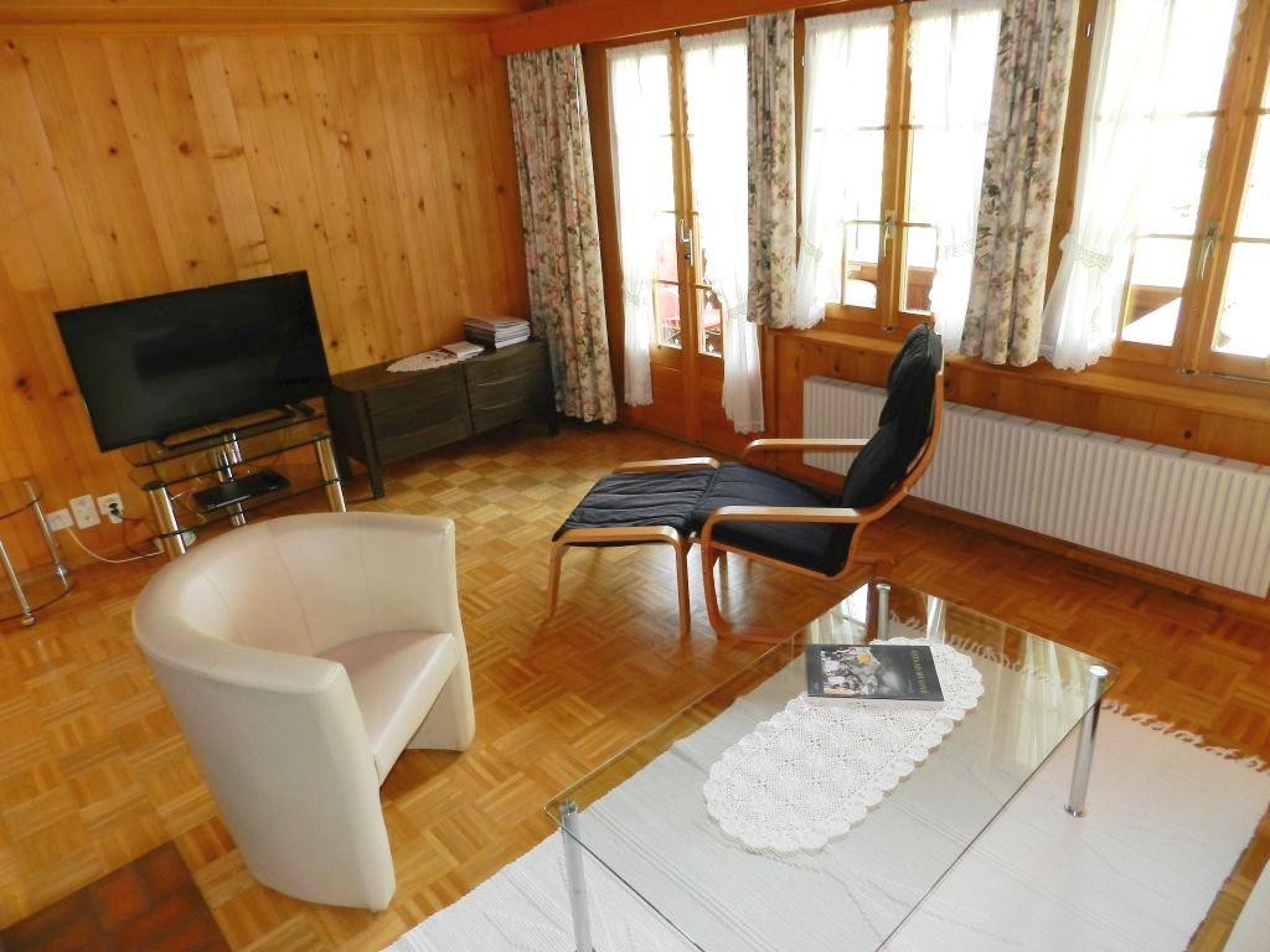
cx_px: 635
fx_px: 844
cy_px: 476
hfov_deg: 73.9
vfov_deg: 58.9
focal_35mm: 23
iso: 200
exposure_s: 1/30
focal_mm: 4
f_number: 3.4
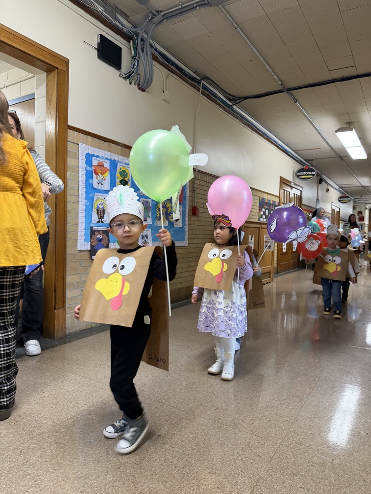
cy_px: 247
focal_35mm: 24
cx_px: 186
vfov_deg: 71.6
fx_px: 343
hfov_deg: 56.8
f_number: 1.78
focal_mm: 6.76
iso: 250
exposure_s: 1/60
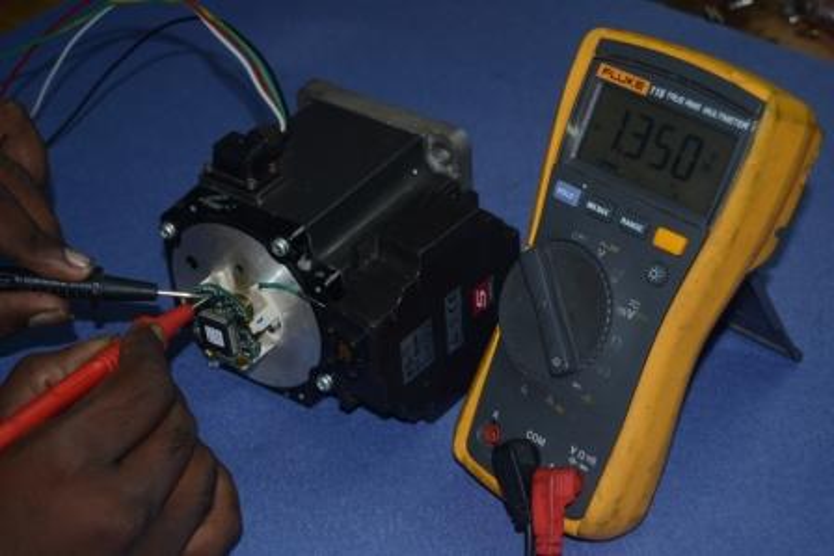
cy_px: 278
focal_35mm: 75
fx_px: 1738
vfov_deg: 18.2
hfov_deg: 27.0
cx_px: 417
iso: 400
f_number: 5.6
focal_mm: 50
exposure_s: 1/60
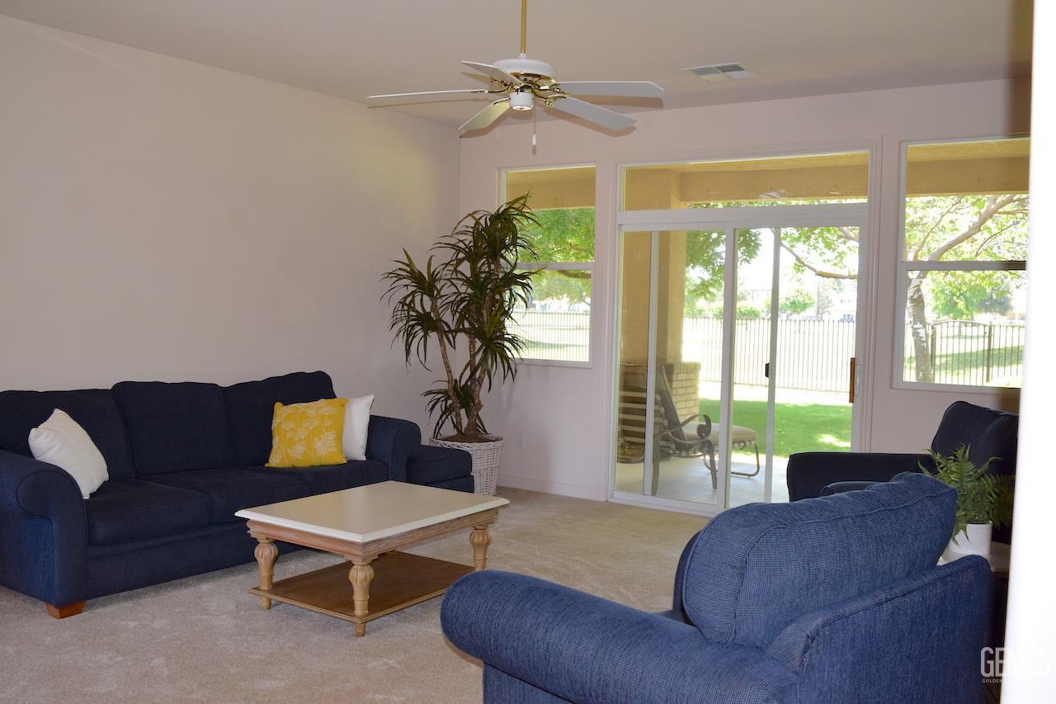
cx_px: 528
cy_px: 352
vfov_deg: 40.0
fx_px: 968
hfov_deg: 57.2
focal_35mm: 33
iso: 800
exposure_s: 1/125
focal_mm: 22
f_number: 5.6
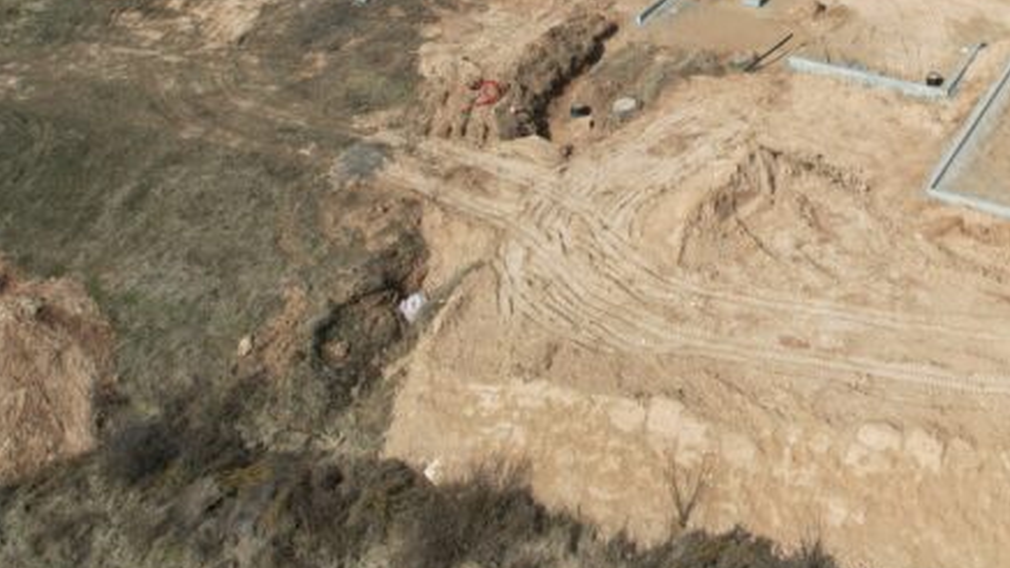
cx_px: 904
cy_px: -17
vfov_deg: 21.4
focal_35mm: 54
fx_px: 1446
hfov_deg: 36.2
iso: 100
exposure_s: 1/2500
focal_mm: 8.38
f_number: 2.8
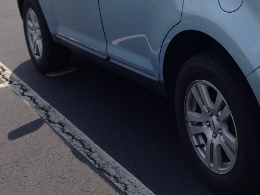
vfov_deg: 19.9
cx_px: 268
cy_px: 1
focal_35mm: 72
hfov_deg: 25.5
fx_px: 541
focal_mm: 4.12
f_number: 2.4
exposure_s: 1/1290
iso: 50
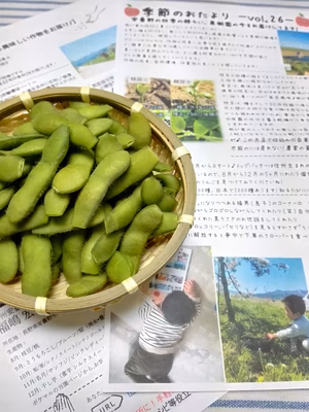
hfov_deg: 48.2
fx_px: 345
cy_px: 206
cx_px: 154
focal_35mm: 29
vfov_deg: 61.7
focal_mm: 3.8
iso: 400
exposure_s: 1/33.3
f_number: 2
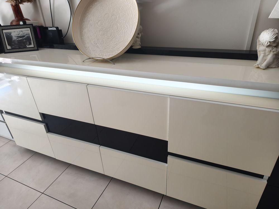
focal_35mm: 23
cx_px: 140
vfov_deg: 58.9
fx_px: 185
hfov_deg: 73.9
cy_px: 104
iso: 320
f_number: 1.62
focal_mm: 6.45
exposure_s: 1/50
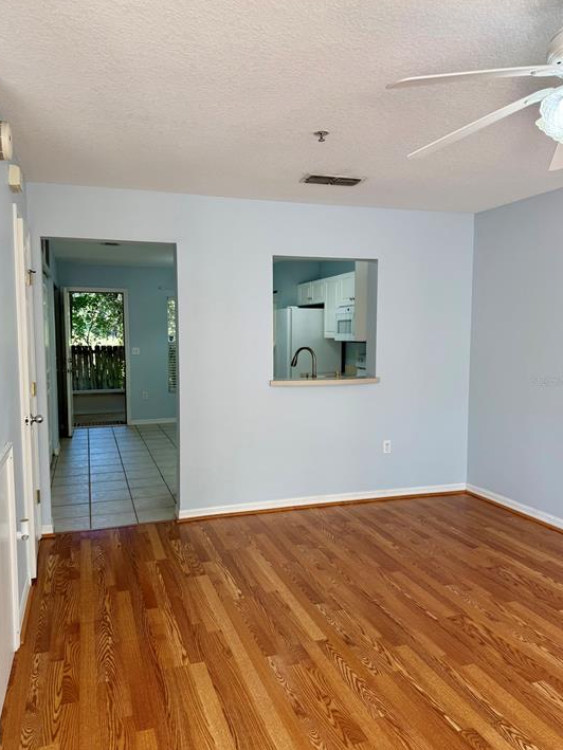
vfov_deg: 67.3
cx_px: 275
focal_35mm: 26
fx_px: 564
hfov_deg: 53.1
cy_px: 381
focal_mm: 6.76
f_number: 1.78
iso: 64
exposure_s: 1/120
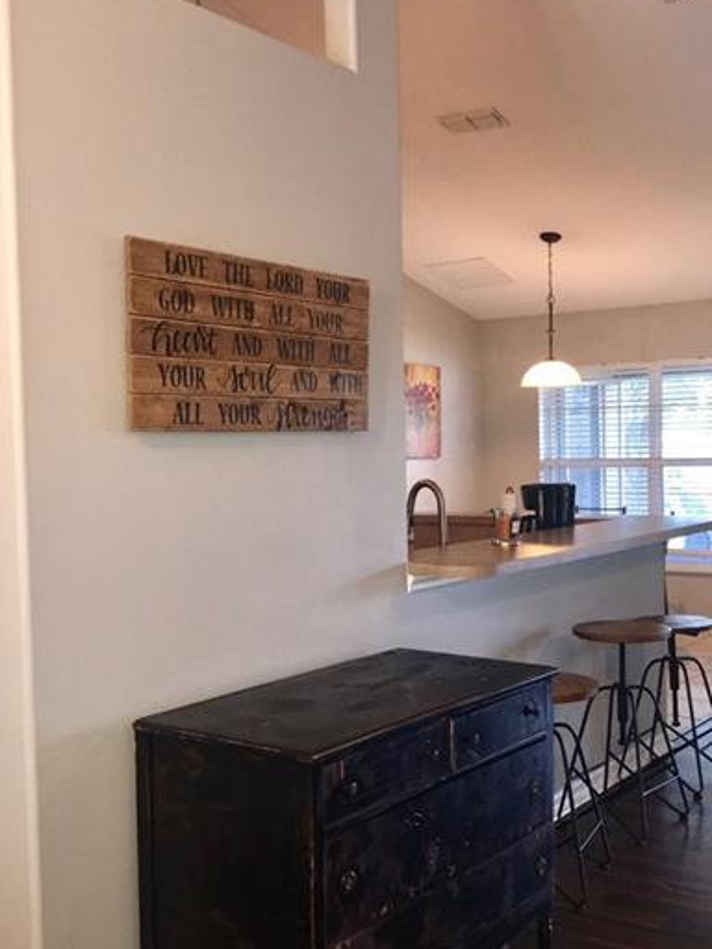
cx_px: 415
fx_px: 1152
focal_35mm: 42
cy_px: 508
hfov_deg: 34.3
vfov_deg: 44.8
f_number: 1.8
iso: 64
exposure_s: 1/30
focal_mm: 3.99
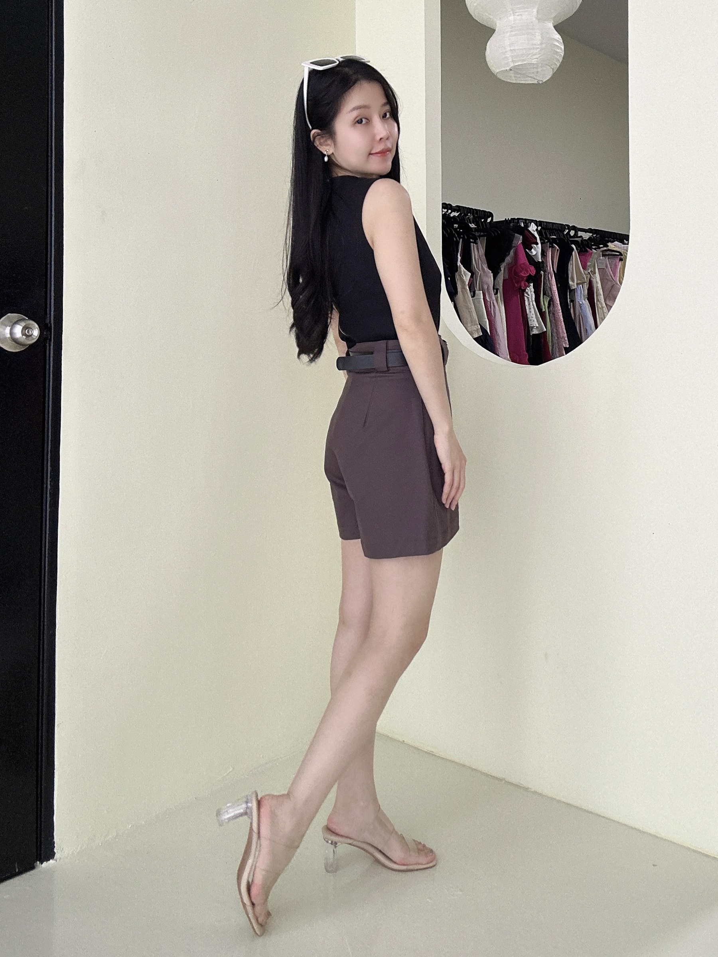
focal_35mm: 23
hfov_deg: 58.9
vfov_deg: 73.9
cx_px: 359
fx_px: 636
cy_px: 478
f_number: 1.9
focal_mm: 2.69
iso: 100
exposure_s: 1/60
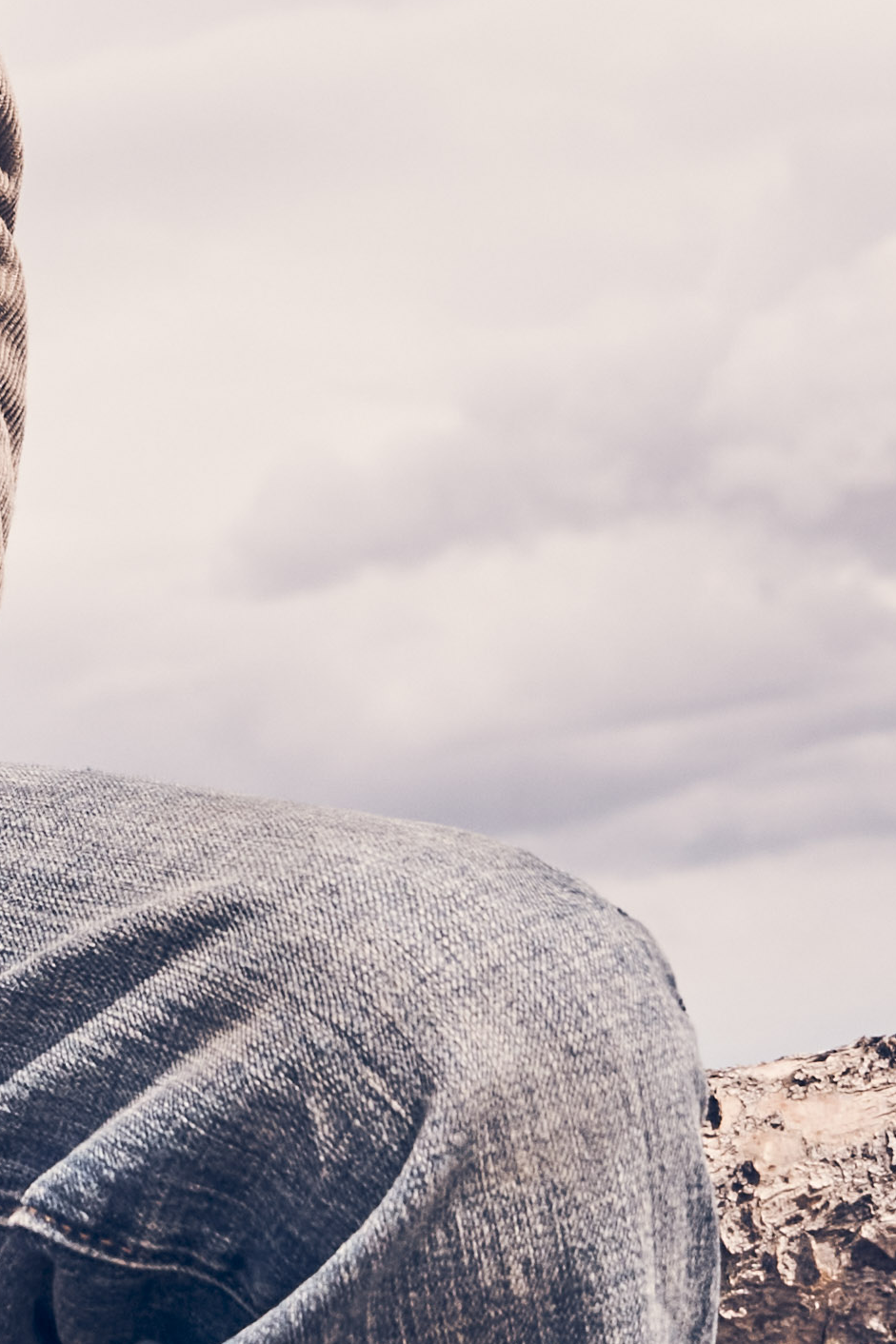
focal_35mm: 175
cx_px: -82
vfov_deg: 11.7
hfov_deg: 7.8
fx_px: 6534
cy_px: 344
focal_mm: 26
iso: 400
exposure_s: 1/1600
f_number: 7.1
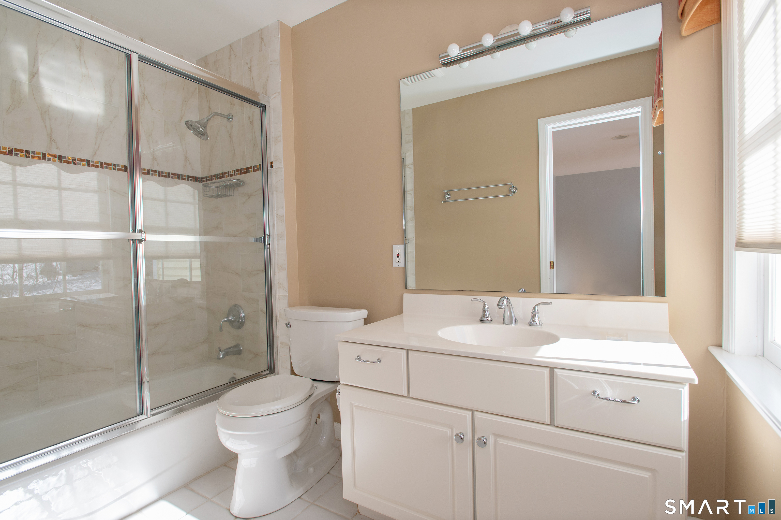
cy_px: 260
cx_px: 390
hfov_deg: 93.3
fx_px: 369
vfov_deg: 70.4
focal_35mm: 17
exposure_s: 1/125
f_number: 8
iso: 400
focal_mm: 17
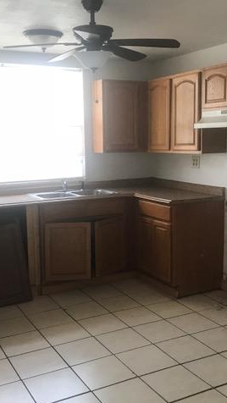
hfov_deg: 29.0
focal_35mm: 41
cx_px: 116
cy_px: 202
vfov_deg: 49.4
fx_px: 438
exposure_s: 1/30
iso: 40
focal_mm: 3.99
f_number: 1.8
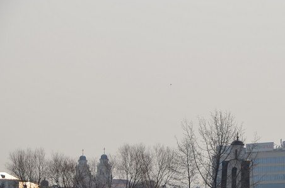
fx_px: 1761
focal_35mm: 223
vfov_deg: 6.1
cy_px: 149
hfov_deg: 9.2
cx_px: 225
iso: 100
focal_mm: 92
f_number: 9
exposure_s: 1/640
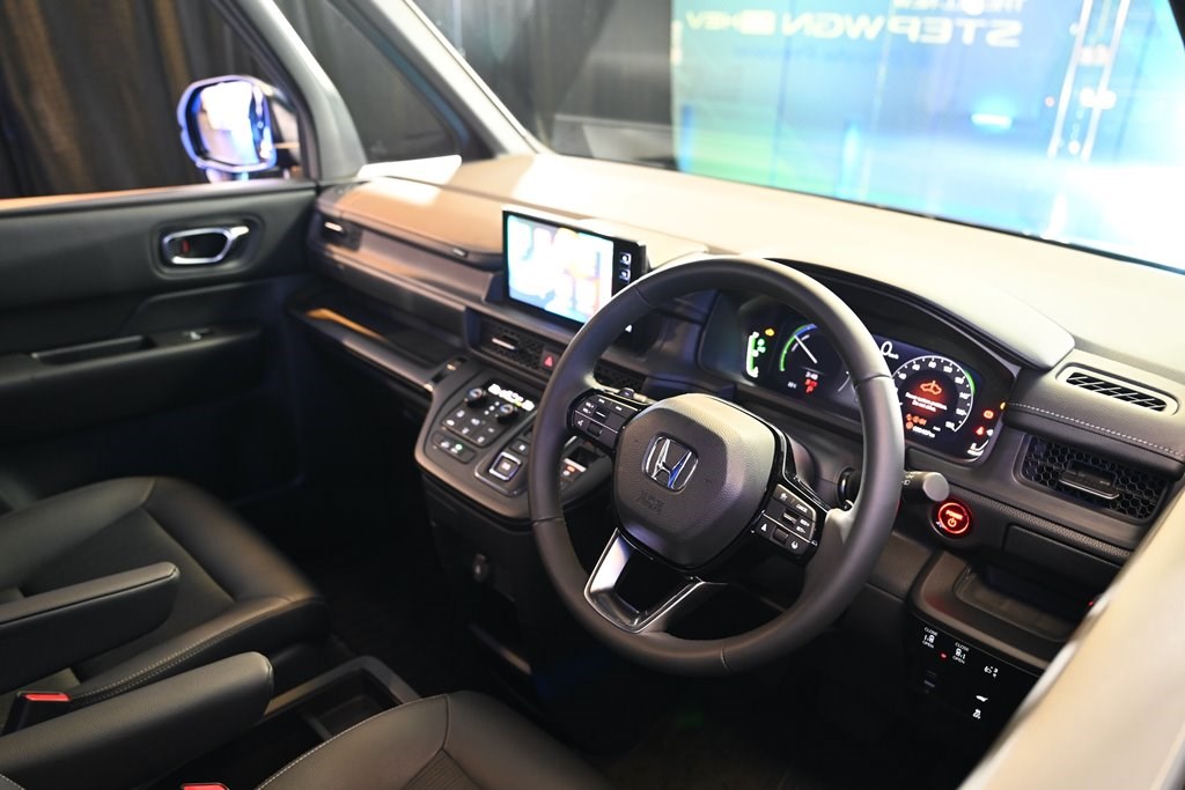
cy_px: 395
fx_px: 889
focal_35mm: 27
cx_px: 592
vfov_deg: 47.9
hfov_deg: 67.4
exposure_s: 1/8
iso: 2000
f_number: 3.2
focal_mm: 27
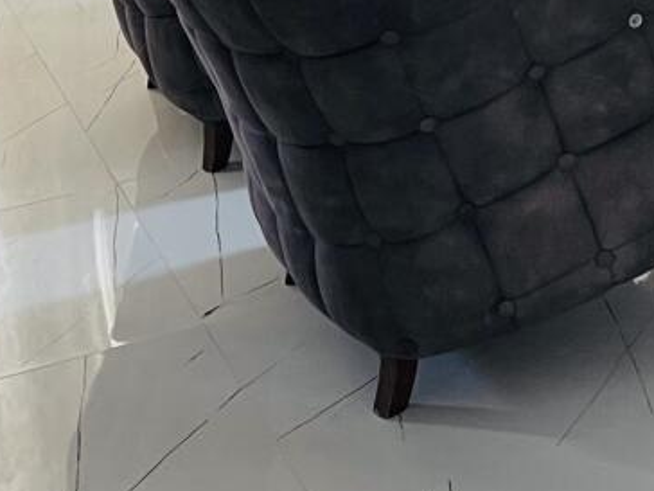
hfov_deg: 17.2
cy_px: -273
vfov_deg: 12.7
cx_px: 751
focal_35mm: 110
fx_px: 2078
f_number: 1.6
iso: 80
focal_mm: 5.1
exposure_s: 1/50
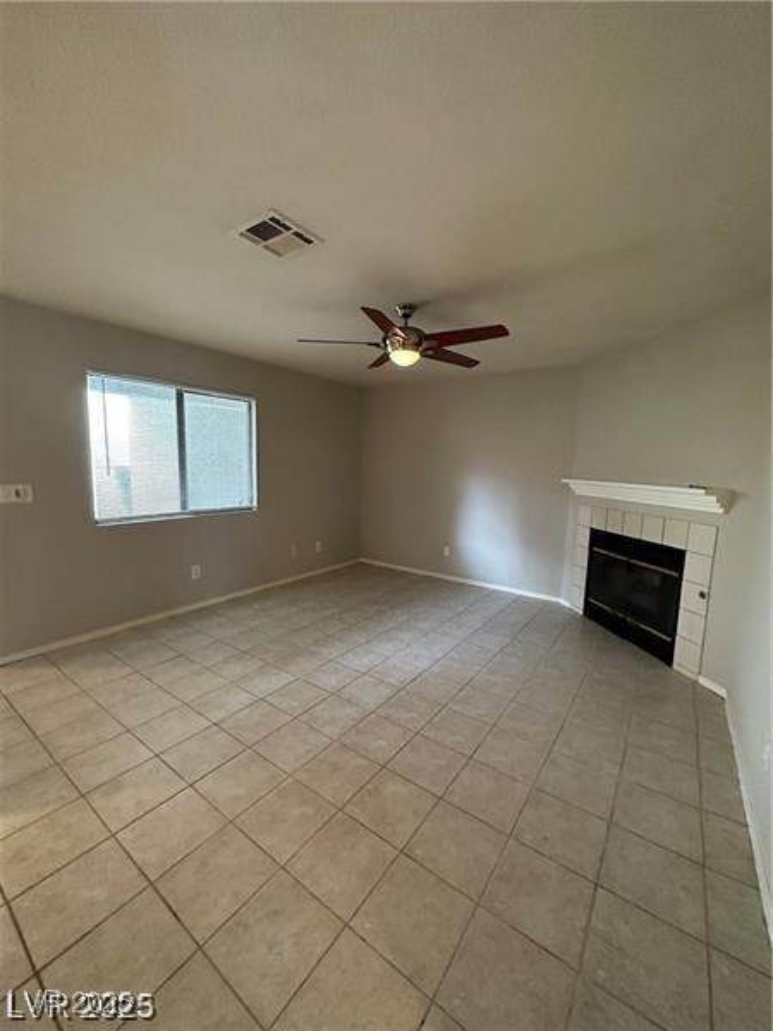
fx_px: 417
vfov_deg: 102.1
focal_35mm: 14
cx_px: 386
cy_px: 516
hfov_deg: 85.7
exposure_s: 1/60
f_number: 2.2
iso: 800
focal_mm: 2.22
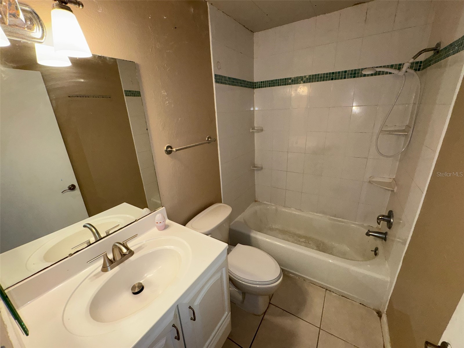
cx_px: 232
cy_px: 174
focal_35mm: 14
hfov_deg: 102.1
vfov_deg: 85.7
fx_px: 188
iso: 160
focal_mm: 2.22
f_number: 2.2
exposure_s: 1/60
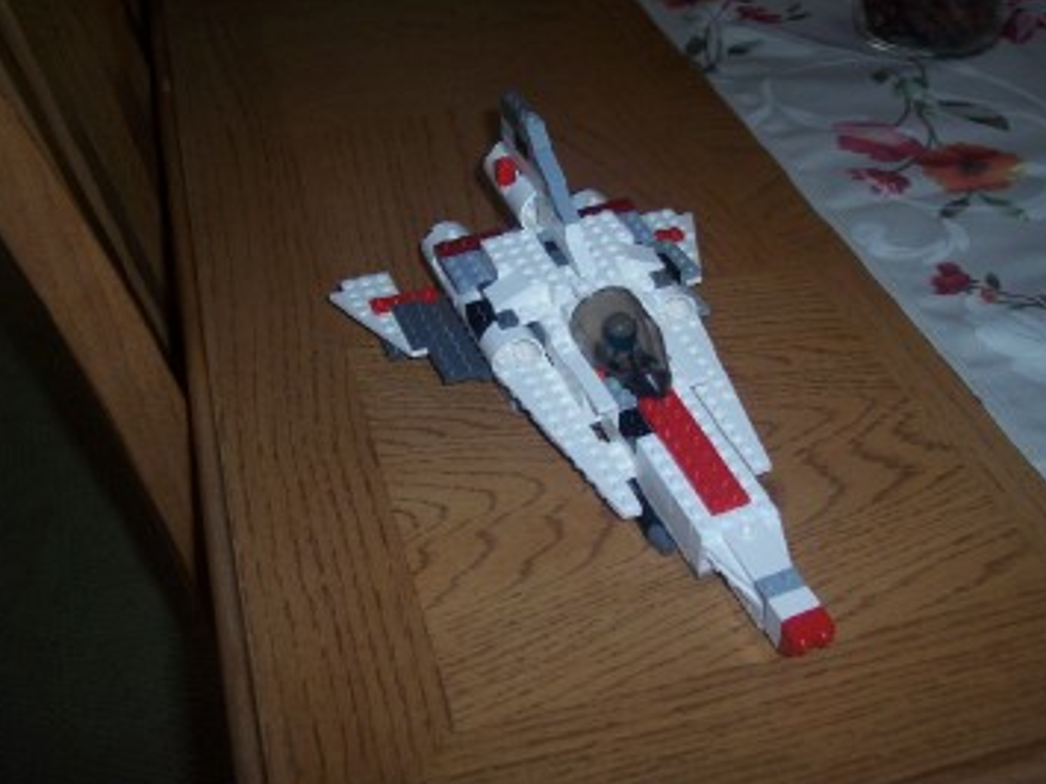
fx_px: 1329
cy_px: 368
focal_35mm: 44
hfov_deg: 42.9
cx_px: 569
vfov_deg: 32.8
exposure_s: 1/60
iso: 100
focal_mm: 8
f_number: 2.8
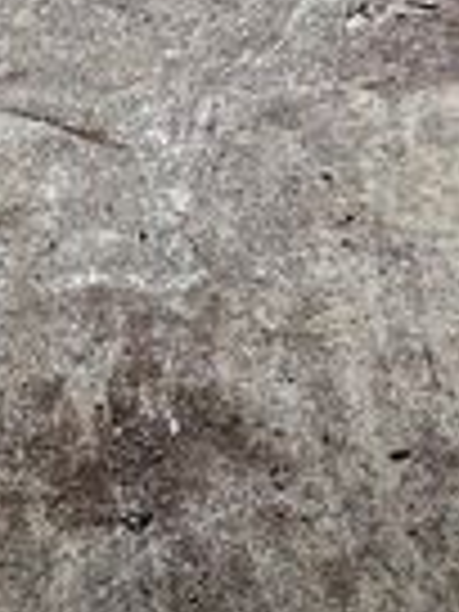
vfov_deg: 14.6
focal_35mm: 113
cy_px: -587
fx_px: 1998
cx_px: 270
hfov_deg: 13.1
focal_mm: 6.3
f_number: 1.7
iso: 1000
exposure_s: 1/120
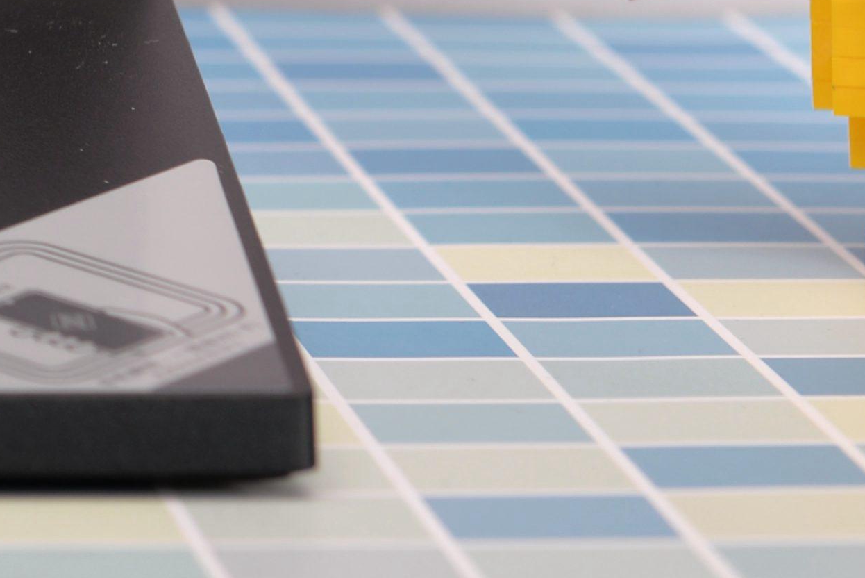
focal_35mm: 338
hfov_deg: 5.9
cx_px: -907
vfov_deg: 4.0
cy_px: -427
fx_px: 8125
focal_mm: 70
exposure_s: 1/160
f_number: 8
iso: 100
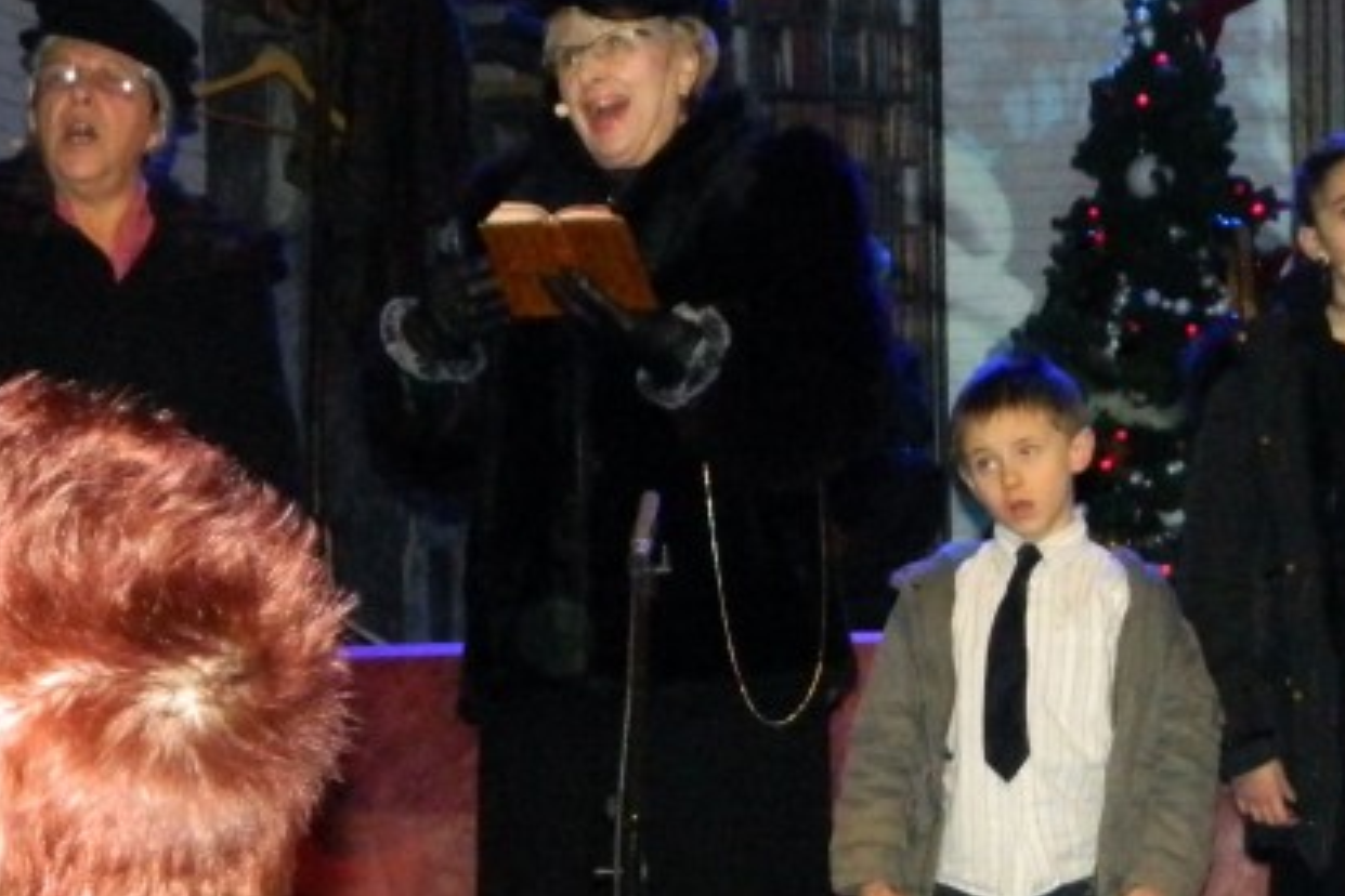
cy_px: 643
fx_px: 4520
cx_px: 978
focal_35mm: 121
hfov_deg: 16.8
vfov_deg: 11.3
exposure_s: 1/50
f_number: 3.6
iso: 800
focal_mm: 8.4
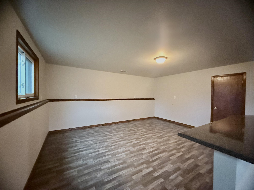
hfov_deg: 102.1
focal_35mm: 14
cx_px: 127
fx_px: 103
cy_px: 95
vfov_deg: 85.7
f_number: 2.2
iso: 1250
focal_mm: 2.22
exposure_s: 1/60
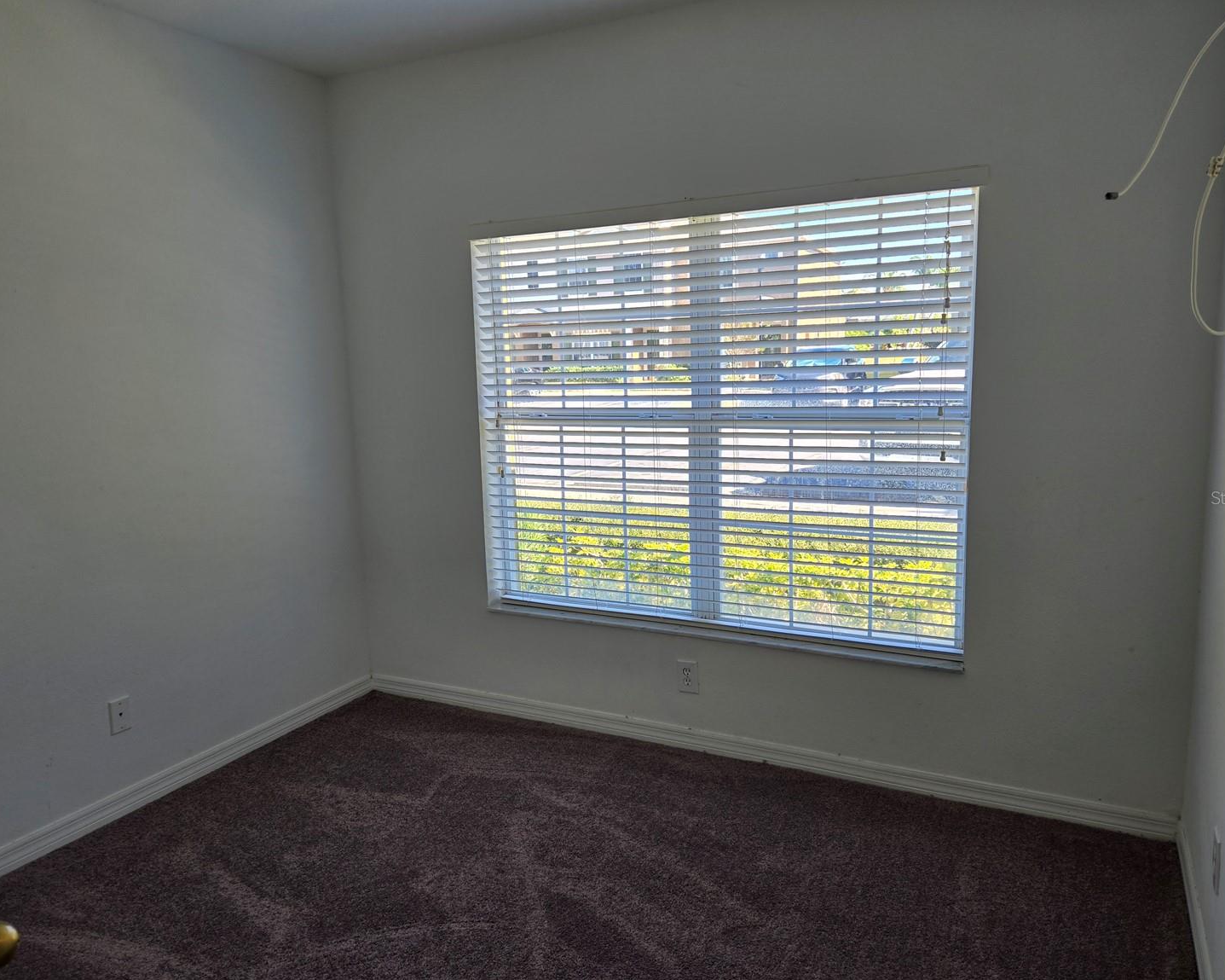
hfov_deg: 68.1
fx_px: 906
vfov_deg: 56.8
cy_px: 497
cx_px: 610
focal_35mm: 25
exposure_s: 1/137
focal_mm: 5.4
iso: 25
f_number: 1.8
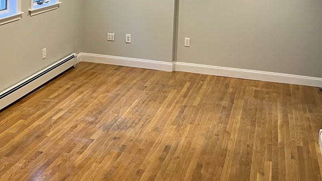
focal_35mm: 50
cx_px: 156
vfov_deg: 22.4
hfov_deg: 41.3
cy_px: -24
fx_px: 427
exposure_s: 1/60
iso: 160
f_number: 1.5
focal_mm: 5.7
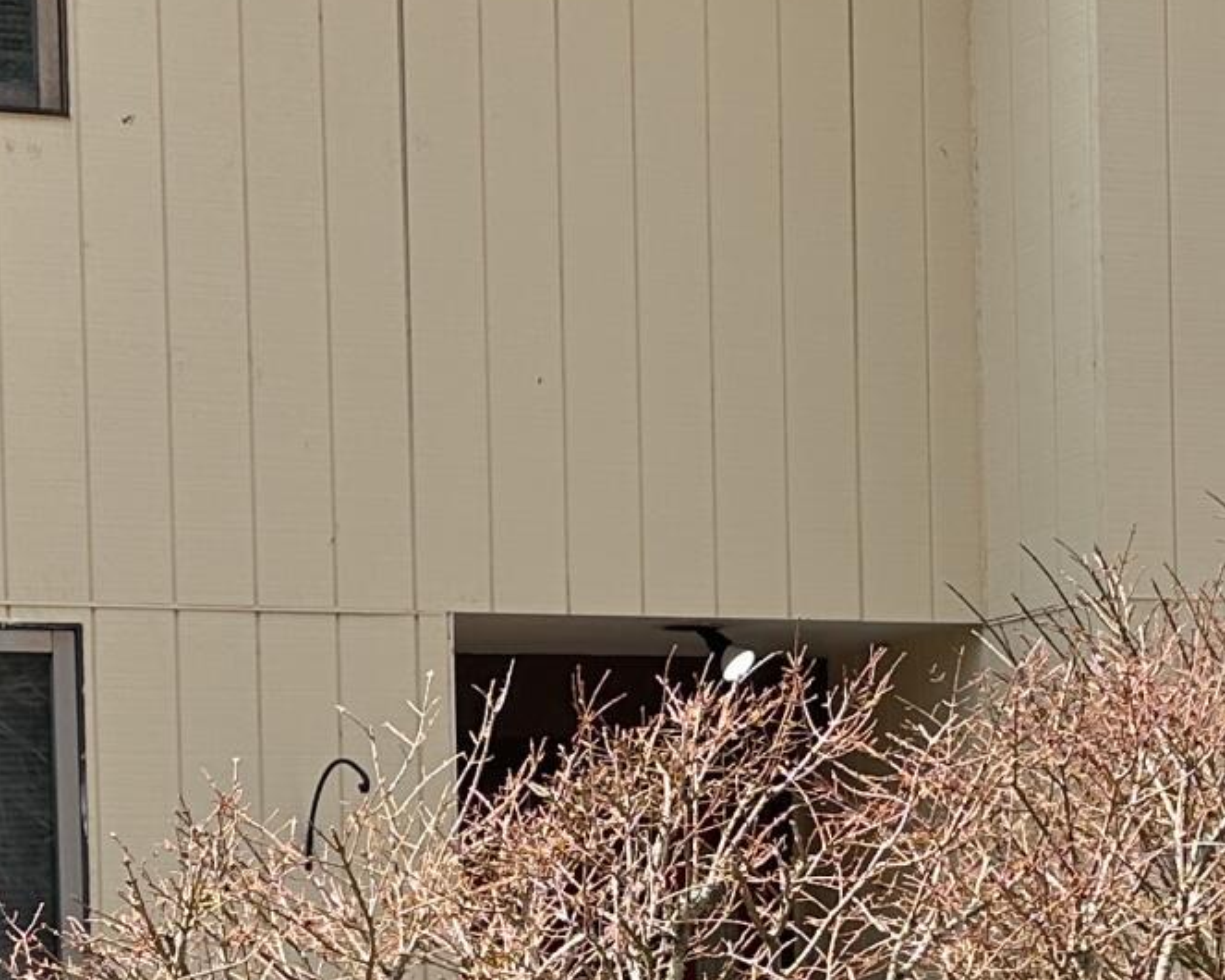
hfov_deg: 18.1
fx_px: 3842
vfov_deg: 14.3
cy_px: 930
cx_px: 687
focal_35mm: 106
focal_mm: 6.86
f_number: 1.78
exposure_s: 1/1613
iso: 80
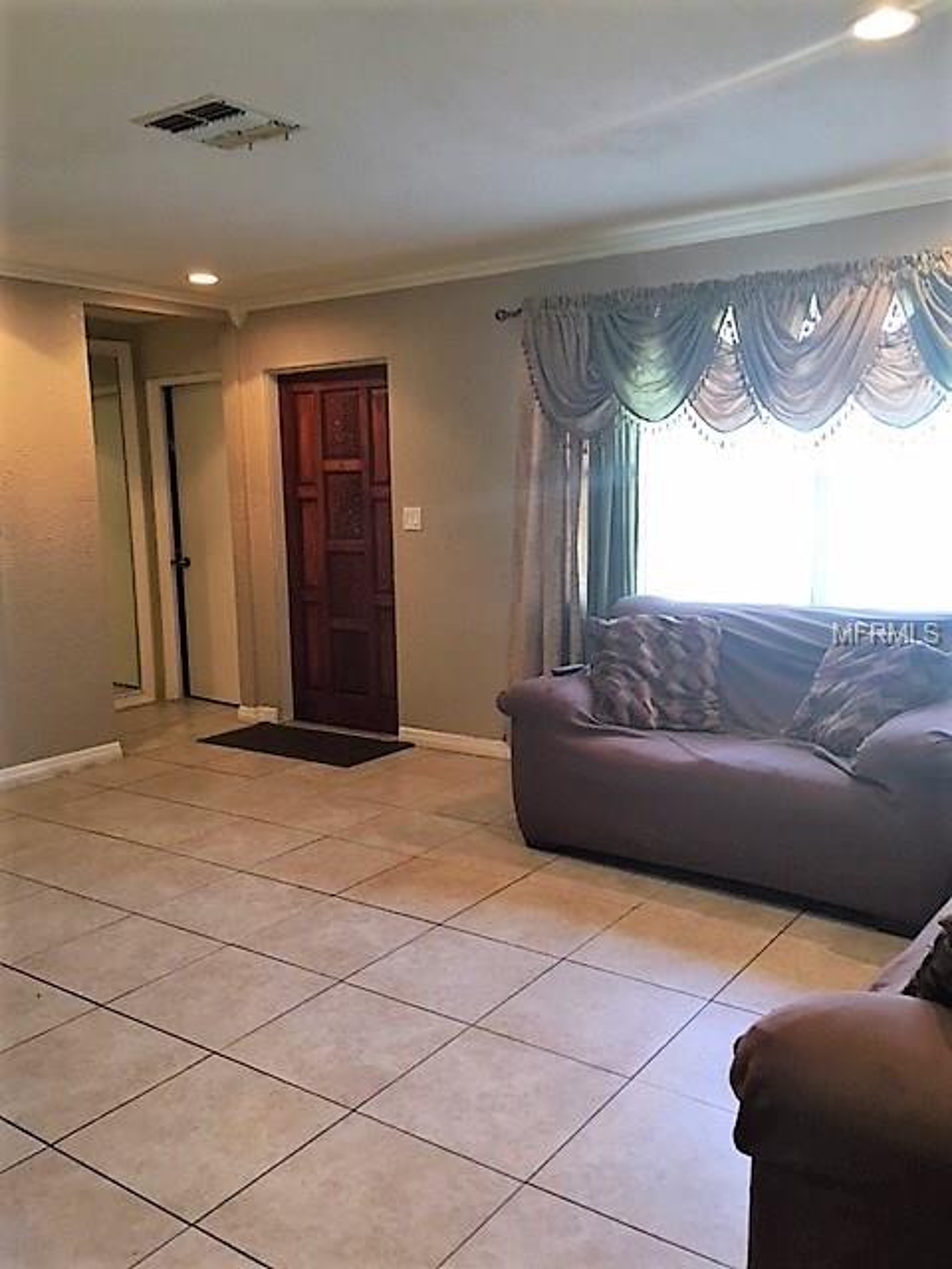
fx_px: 1063
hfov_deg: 48.2
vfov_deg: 61.7
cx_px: 476
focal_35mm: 29
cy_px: 634
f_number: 2.2
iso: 125
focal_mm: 4.15
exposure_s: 1/30
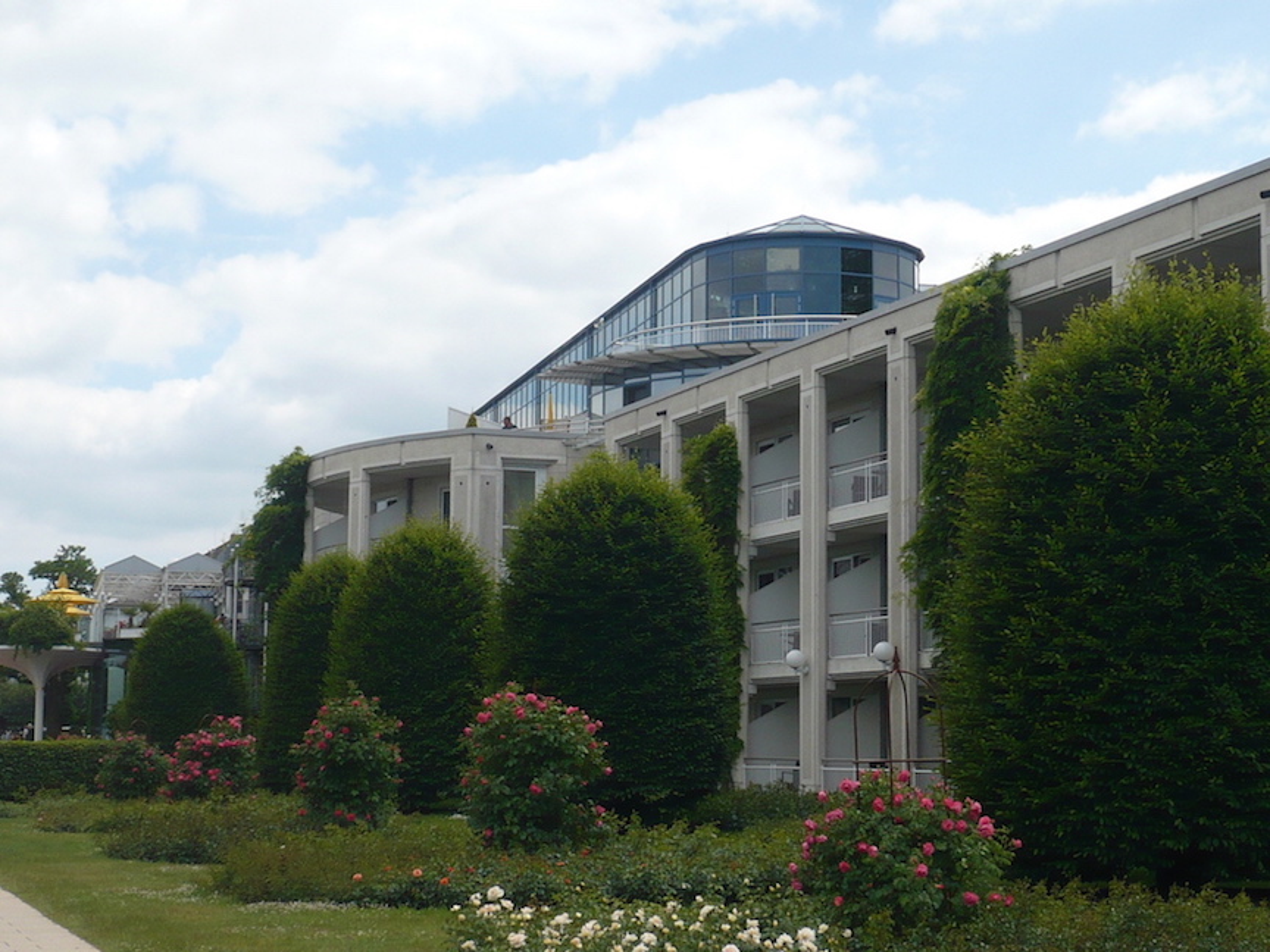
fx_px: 2495
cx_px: 635
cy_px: 476
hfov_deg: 28.6
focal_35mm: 68
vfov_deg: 21.6
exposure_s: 1/200
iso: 100
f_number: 10
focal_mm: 8.3
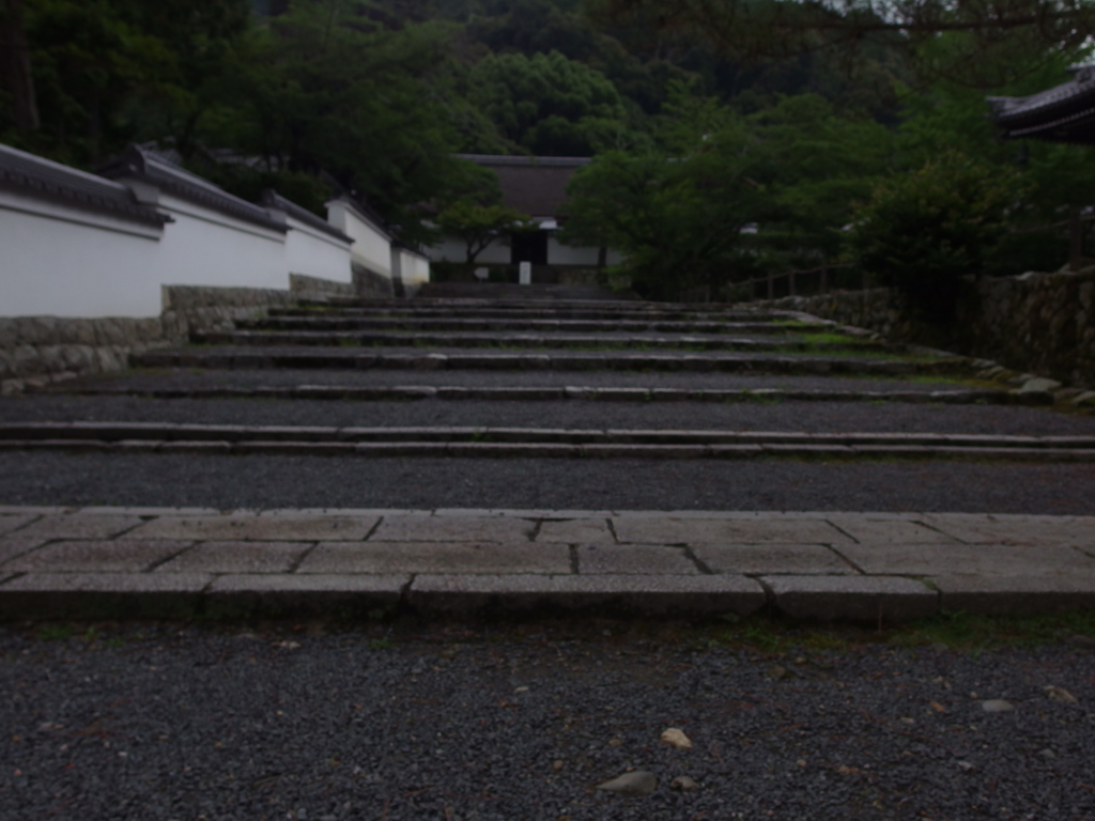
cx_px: 548
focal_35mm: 28
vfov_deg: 49.7
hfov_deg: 63.4
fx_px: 886
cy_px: 410
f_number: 2.8
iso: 100
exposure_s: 1/250
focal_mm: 6
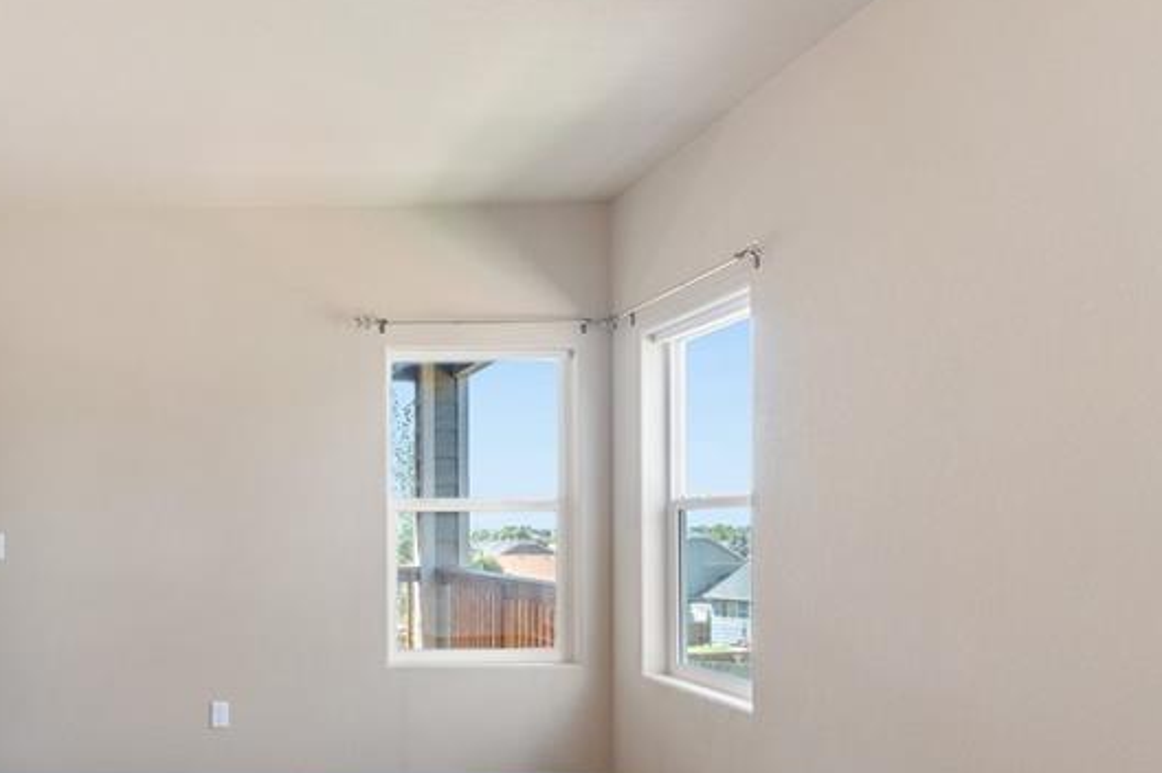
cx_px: 185
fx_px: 1000
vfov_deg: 41.7
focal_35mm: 31
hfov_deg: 54.8
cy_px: 523
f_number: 10
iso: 250
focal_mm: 16
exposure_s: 1/2.5
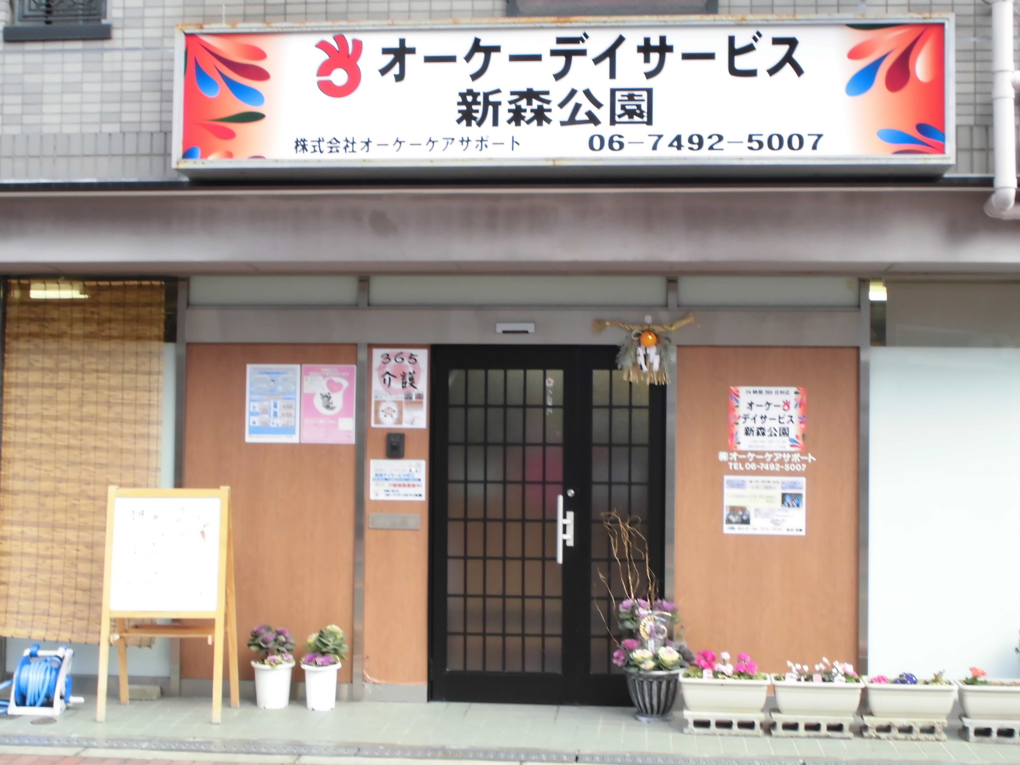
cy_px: 382
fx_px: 1444
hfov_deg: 38.9
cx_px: 510
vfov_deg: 29.7
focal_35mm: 49
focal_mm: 8.9
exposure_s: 1/60
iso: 100
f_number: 4.8
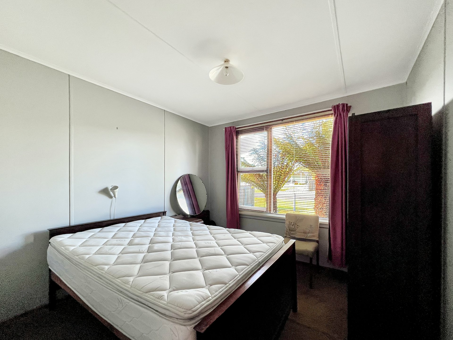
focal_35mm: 13
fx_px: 170
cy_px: 170
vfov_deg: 89.9
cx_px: 226
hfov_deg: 106.2
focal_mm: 1.57
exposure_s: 1/99
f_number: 1.8
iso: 125
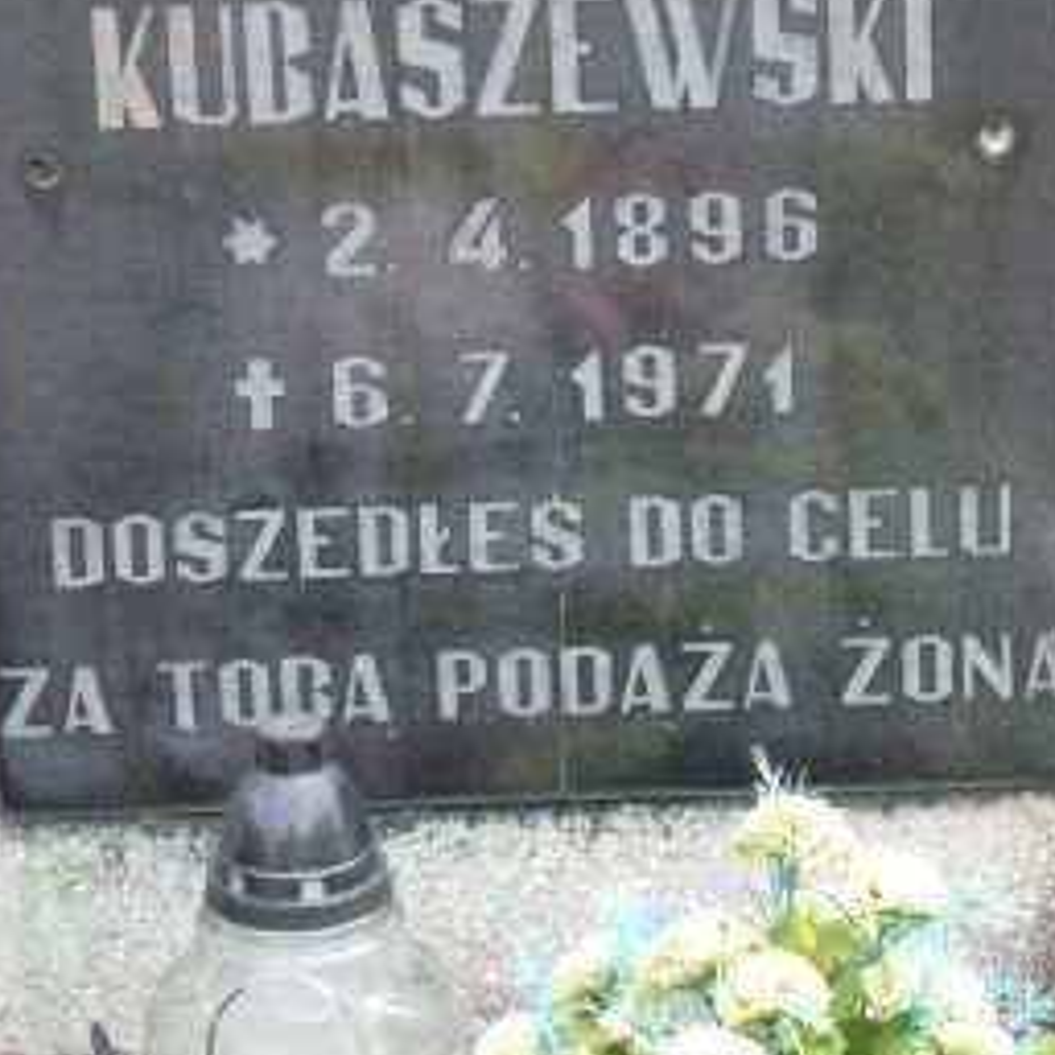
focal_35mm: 197
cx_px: 569
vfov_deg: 8.9
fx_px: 6793
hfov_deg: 8.9
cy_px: 297
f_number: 4.4
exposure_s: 1/160
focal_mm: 19.5
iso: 250
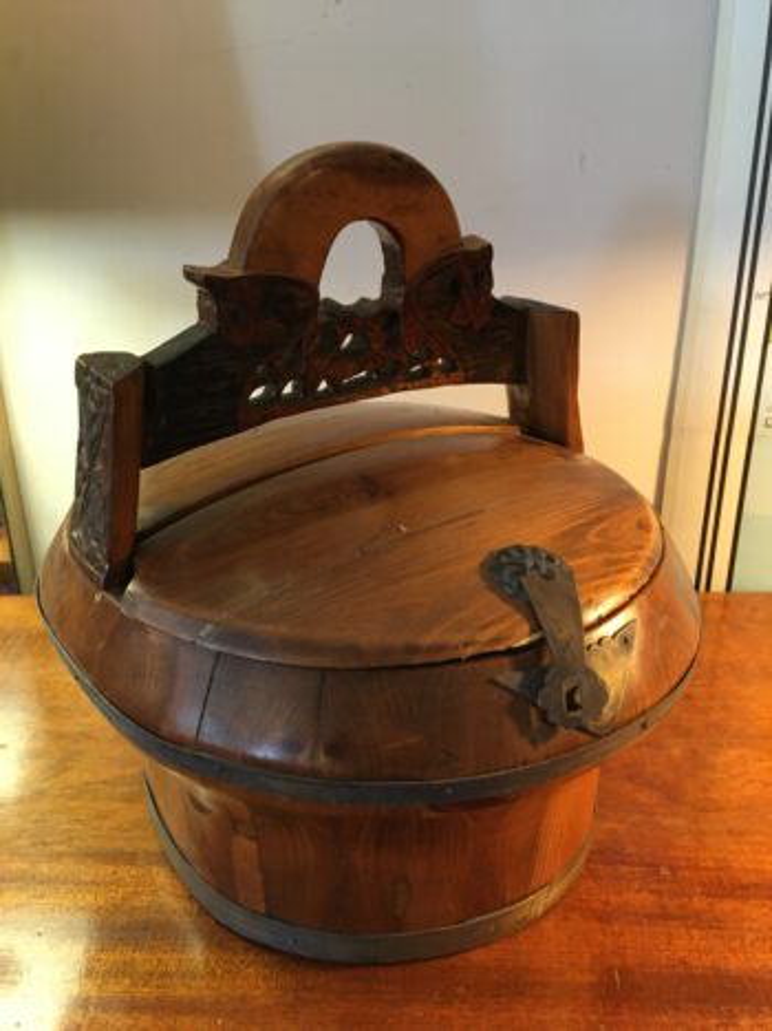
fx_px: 863
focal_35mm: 29
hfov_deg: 48.2
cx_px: 386
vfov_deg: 61.7
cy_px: 516
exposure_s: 1/17
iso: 200
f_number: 2.2
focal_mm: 4.15
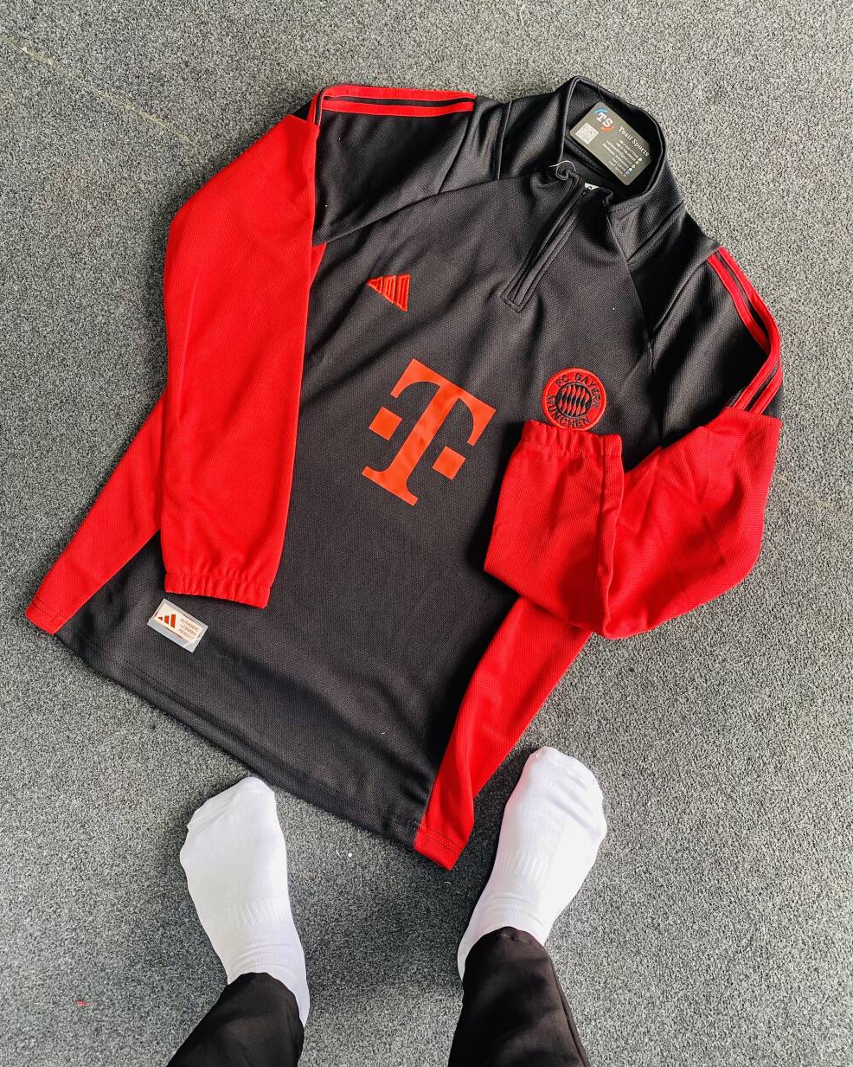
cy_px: 509
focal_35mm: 28
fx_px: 884
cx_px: 423
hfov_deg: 51.5
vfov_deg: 62.2
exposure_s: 1/81
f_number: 1.8
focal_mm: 4.25
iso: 125
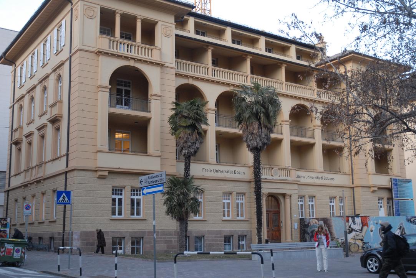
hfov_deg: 44.9
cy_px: 139
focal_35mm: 44
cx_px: 208
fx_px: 503
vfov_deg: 30.9
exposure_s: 1/60
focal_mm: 29
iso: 400
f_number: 3.8
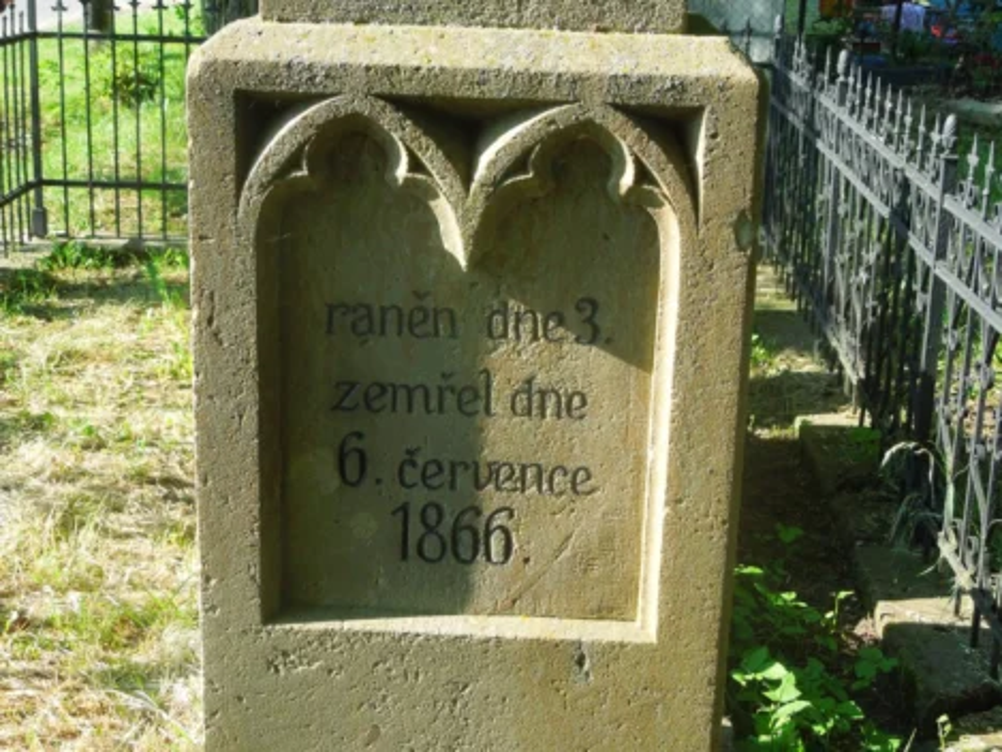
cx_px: 501
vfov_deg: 27.0
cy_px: 376
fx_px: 1563
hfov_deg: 35.5
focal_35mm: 54
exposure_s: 1/500
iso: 400
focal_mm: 9.8
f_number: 4.2
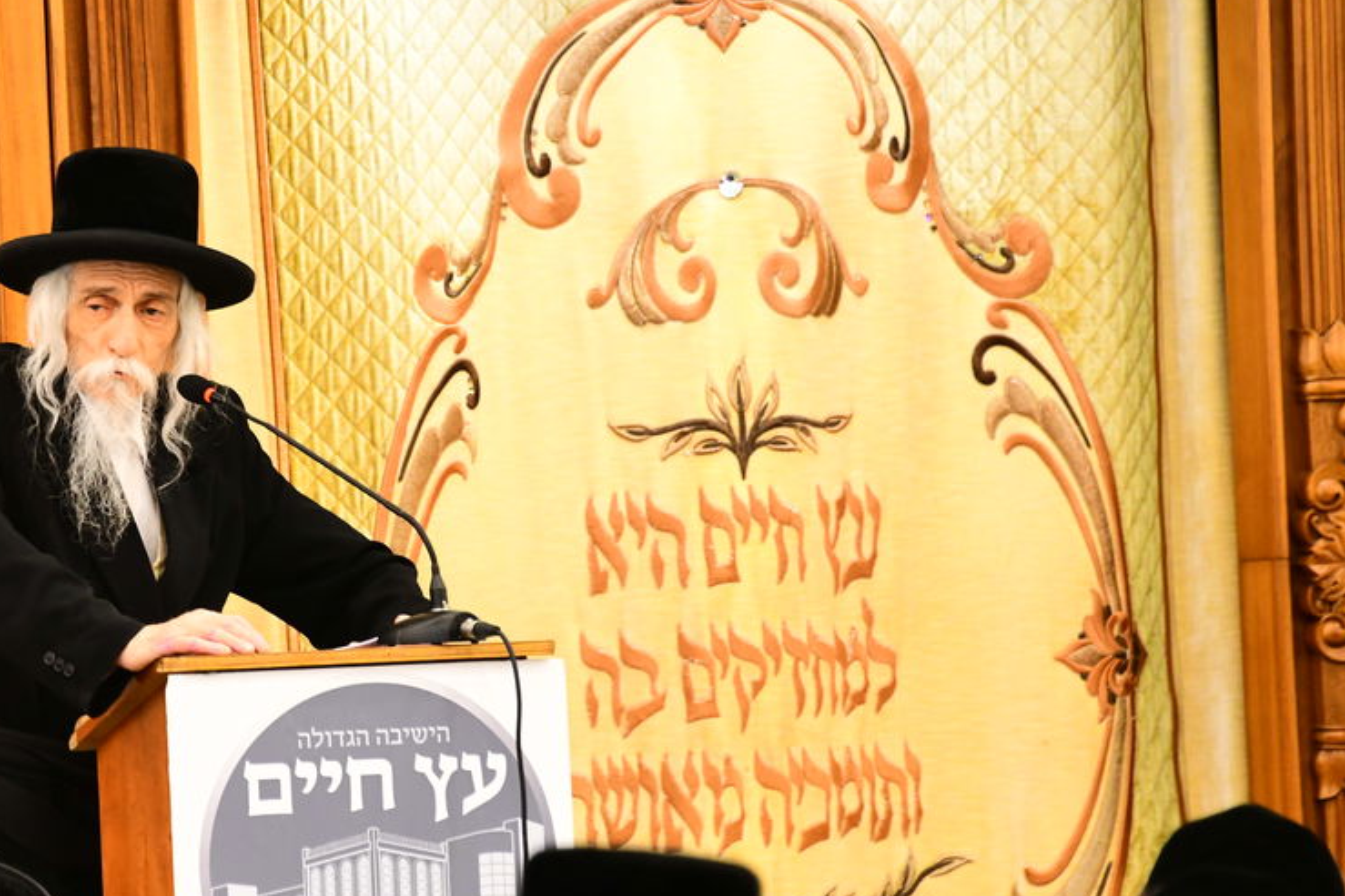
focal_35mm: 379
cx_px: 129
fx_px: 14153
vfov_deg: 3.6
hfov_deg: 5.4
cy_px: 431
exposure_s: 1/125
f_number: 5.6
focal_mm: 200
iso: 2500
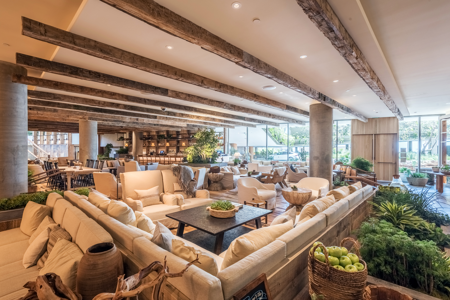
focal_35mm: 17
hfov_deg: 93.3
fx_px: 213
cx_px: 225
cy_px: 150
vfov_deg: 70.5
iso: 800
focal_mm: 17
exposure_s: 1/160
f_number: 13
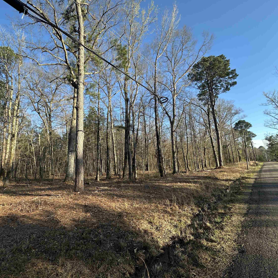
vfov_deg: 83.9
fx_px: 154
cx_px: 117
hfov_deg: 83.3
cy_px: 135
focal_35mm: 17
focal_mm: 2.22
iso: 40
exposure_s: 1/493
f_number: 2.2
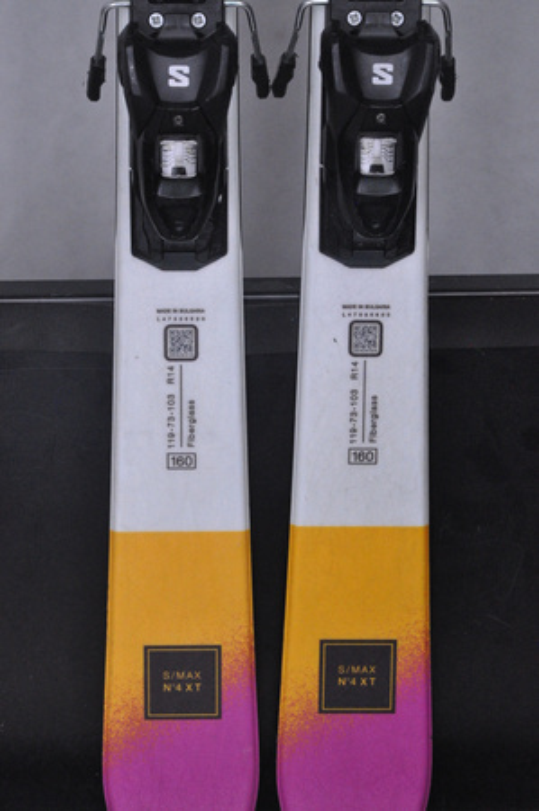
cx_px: 270
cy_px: 406
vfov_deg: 17.1
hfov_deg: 11.4
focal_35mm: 120
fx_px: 2701
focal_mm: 80
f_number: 9.5
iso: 3200
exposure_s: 1/125
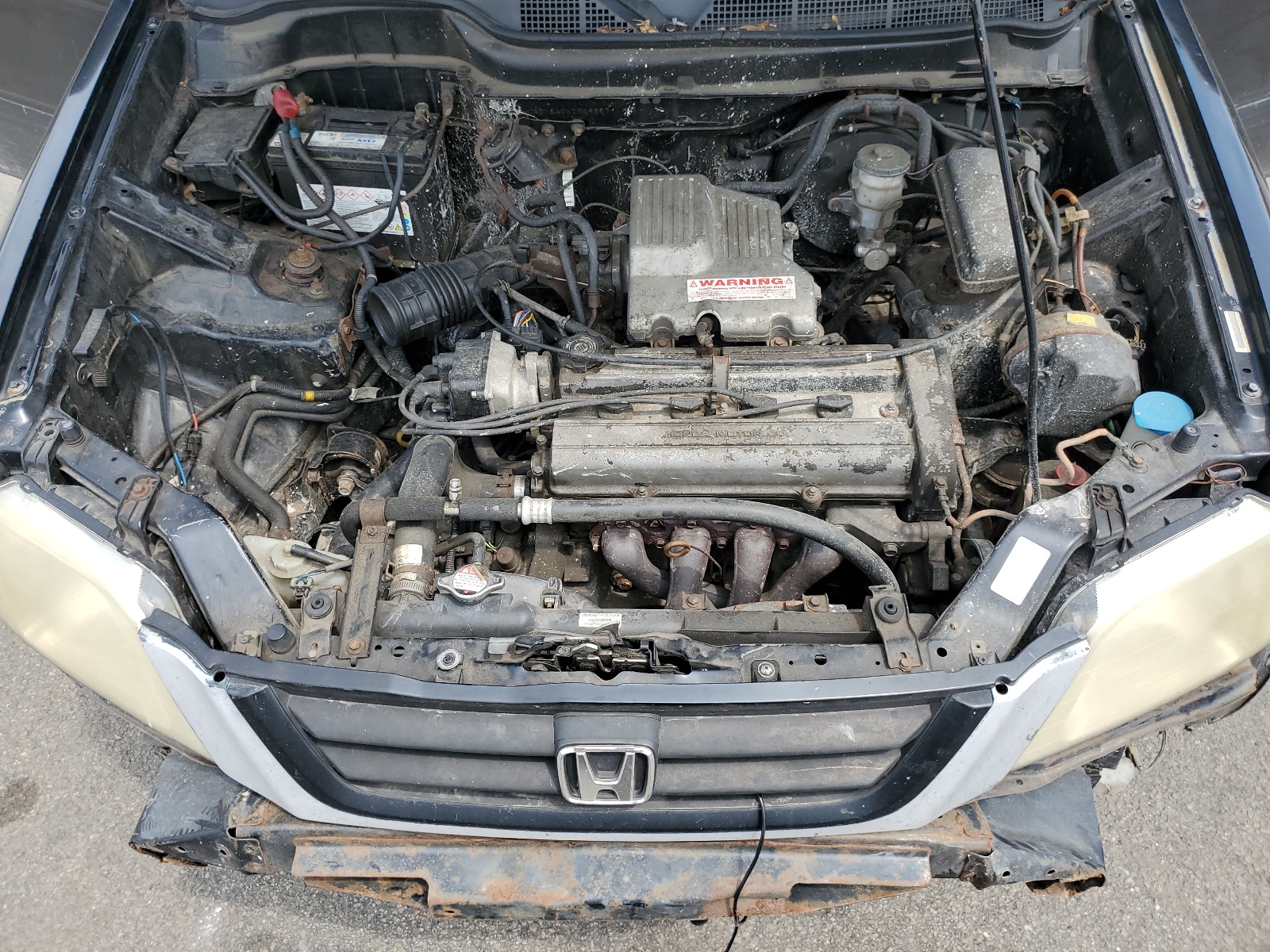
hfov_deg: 67.3
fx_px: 954
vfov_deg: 53.1
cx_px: 635
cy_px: 476
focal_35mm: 26
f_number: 1.5
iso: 50
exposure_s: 1/1667
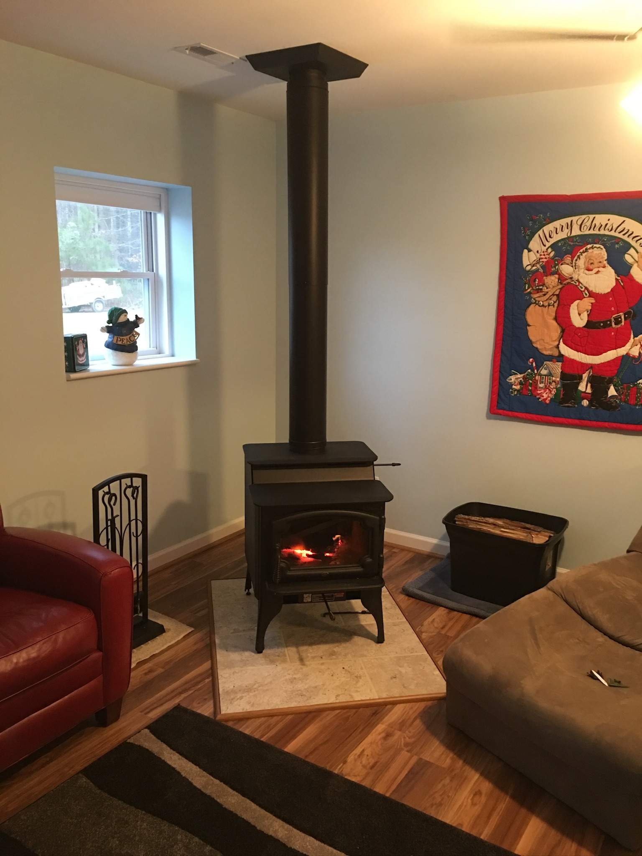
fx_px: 717
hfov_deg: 48.2
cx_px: 321
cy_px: 428
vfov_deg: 61.7
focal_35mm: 29
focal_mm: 4.15
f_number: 2.2
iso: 80
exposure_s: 1/4
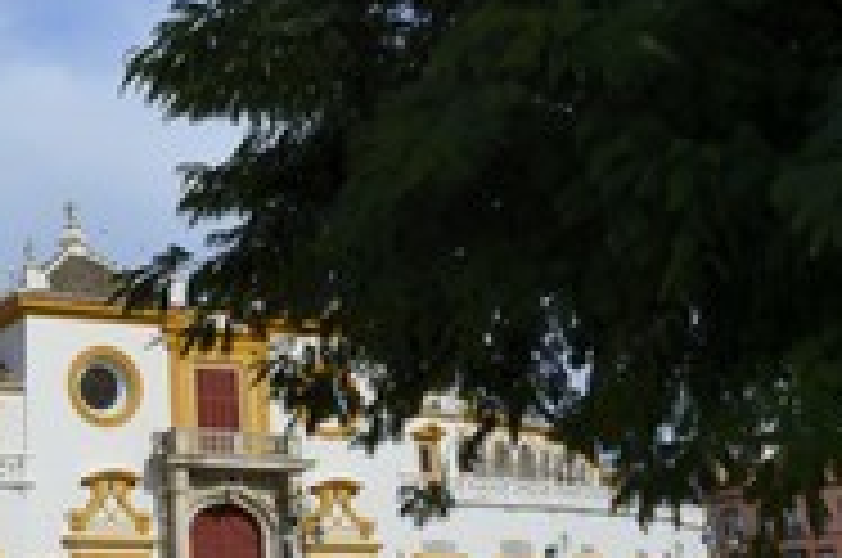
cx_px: 9
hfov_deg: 33.9
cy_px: 122
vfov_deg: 24.6
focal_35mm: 54
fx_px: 1261
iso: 200
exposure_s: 1/160
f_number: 18
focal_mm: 24
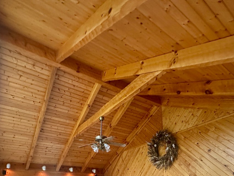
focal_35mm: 25
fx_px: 169
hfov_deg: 69.2
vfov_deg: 49.3
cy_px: 157
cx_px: 129
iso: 500
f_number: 2.2
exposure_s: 1/60
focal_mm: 2.22
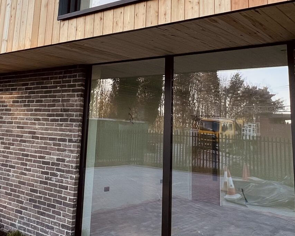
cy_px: 52
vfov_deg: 37.9
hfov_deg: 47.7
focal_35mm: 38
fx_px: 332
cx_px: 122
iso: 32
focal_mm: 1.57
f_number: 1.8
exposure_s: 1/180
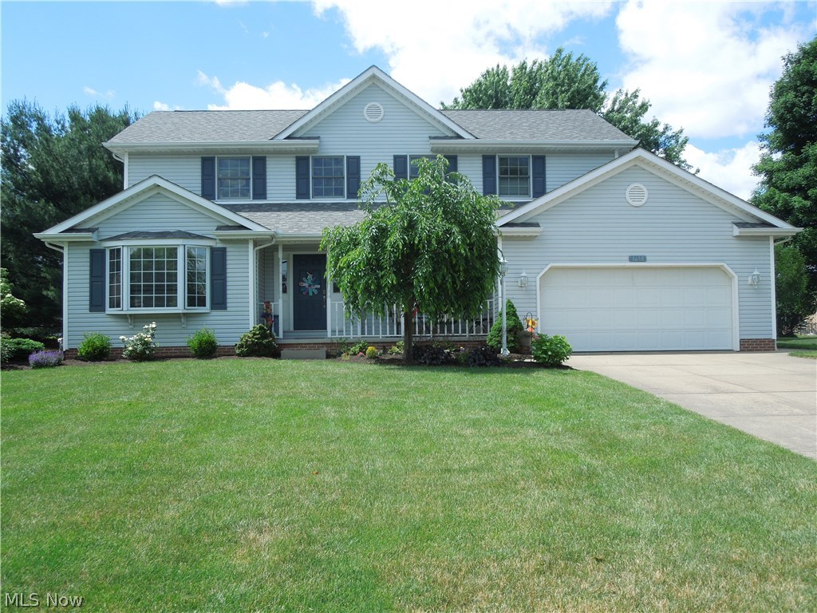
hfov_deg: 58.4
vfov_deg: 45.4
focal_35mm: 31
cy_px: 306
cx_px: 408
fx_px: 732
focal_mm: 5.6
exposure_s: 1/640
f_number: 3.6
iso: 100
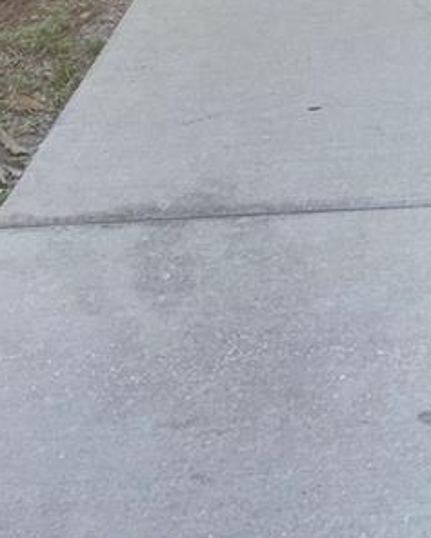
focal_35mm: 103
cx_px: 636
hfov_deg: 14.1
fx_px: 1641
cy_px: -95
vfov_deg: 17.8
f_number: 1.8
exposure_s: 1/176
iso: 32
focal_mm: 4.25
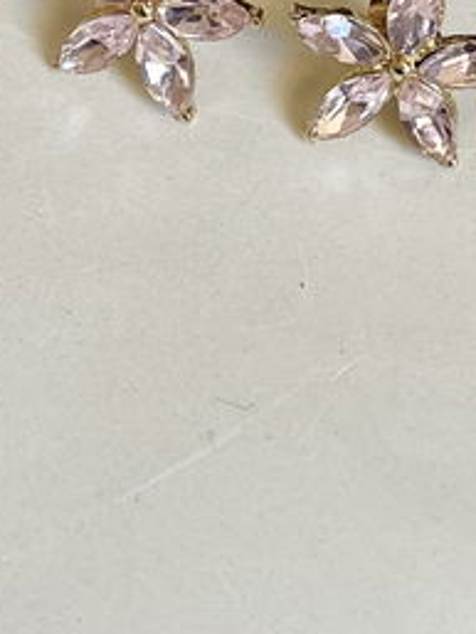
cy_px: 48
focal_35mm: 54
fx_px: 989
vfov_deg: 33.4
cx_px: 259
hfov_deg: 27.0
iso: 50
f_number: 1.6
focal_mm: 5.1
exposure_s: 1/122
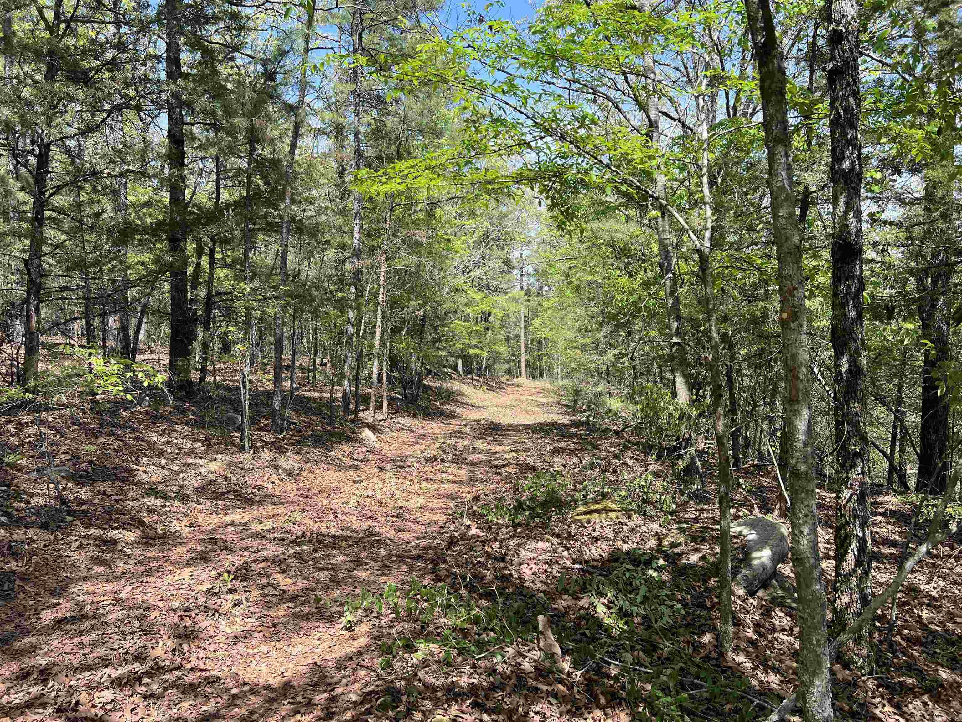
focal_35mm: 26
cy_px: 361
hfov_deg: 67.3
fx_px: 723
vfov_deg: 53.1
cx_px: 481
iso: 50
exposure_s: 1/909
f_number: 1.5
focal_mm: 5.7
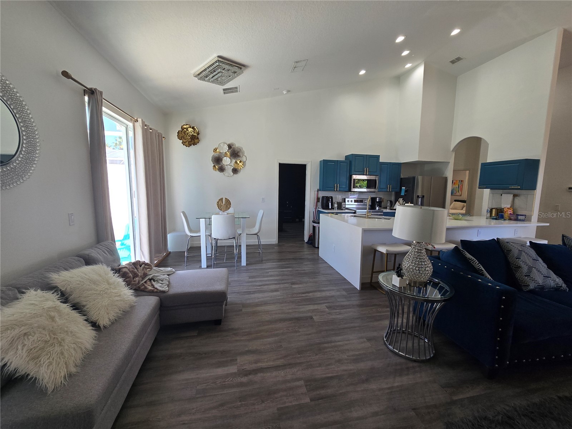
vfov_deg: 89.9
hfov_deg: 106.2
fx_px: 215
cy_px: 214
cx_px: 286
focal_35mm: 13
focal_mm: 2.2
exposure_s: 1/120
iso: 80
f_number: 2.2
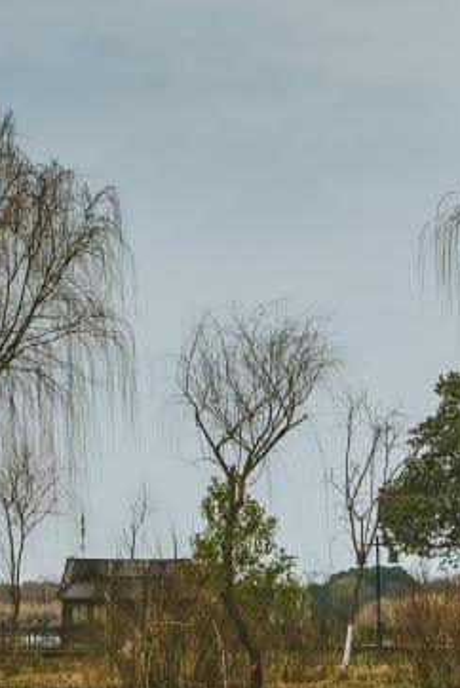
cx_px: 424
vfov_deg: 19.2
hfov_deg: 12.8
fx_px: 2028
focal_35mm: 106
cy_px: 423
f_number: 8
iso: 100
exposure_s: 1/80
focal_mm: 32
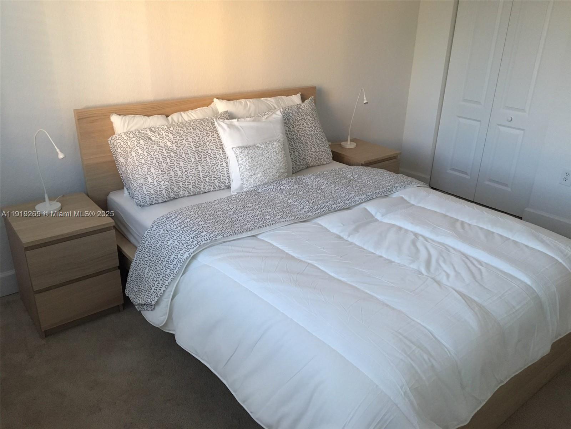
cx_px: 286
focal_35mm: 29
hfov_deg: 61.7
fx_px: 478
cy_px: 214
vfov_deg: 48.2
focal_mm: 4.15
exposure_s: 1/30
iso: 160
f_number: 2.2
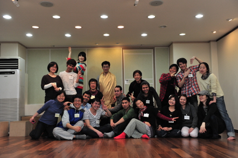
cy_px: 79
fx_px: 251
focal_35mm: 38
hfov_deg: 50.7
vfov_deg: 35.0
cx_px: 119
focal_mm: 38
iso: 1600
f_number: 5
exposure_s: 1/160
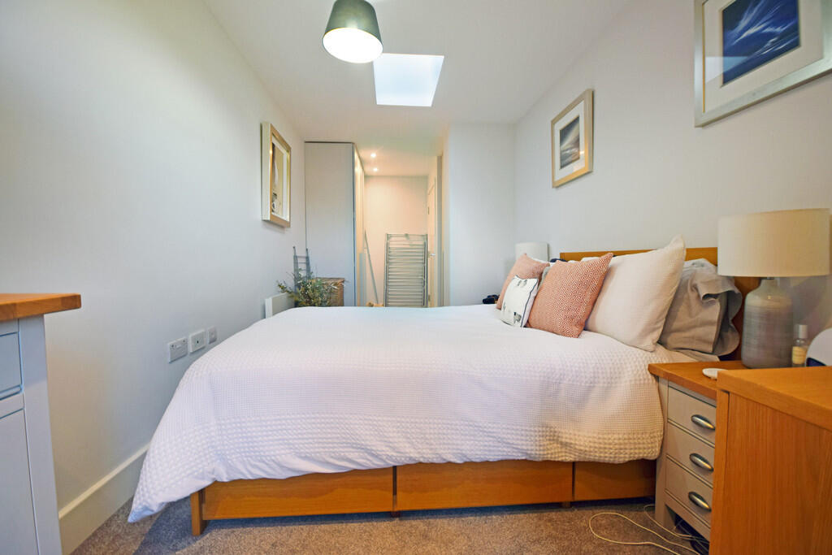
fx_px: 347
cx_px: 416
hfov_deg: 100.4
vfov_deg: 77.3
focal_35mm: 15
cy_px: 278
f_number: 4
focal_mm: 10
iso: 400
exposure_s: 1/60
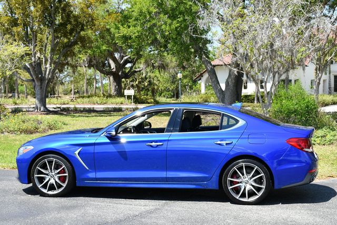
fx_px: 525
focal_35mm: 56
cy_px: 112
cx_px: 168
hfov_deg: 35.6
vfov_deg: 24.2
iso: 200
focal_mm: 28
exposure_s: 1/250
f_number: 8
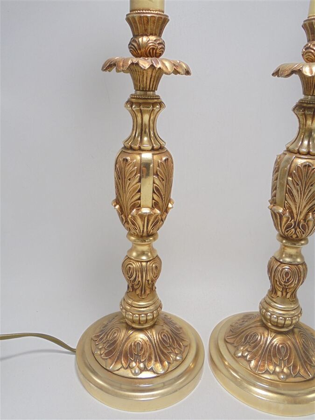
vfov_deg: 61.7
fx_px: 352
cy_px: 210
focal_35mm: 29
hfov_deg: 48.2
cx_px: 158
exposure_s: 1/60
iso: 100
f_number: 3.7
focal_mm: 5.3
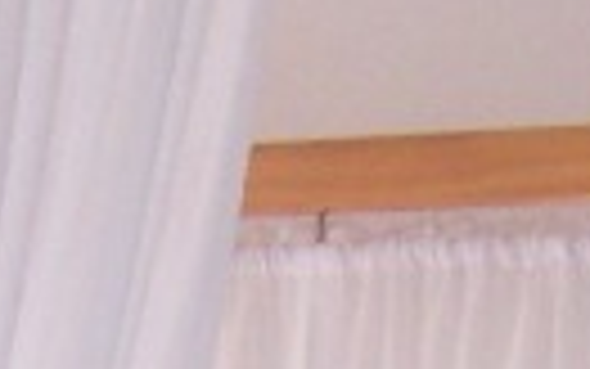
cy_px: 1719
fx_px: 4536
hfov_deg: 7.4
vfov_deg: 4.2
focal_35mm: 282
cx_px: -135
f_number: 2.7
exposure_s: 1/90
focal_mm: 5.6
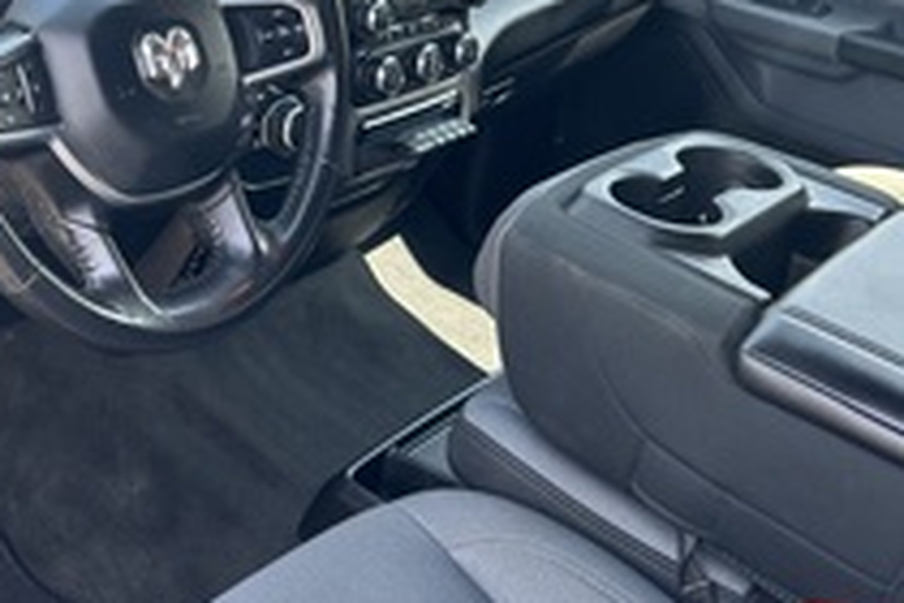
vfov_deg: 24.7
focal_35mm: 54
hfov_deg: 35.5
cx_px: 159
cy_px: 127
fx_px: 1356
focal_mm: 5.7
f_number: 1.5
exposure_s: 1/121
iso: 32
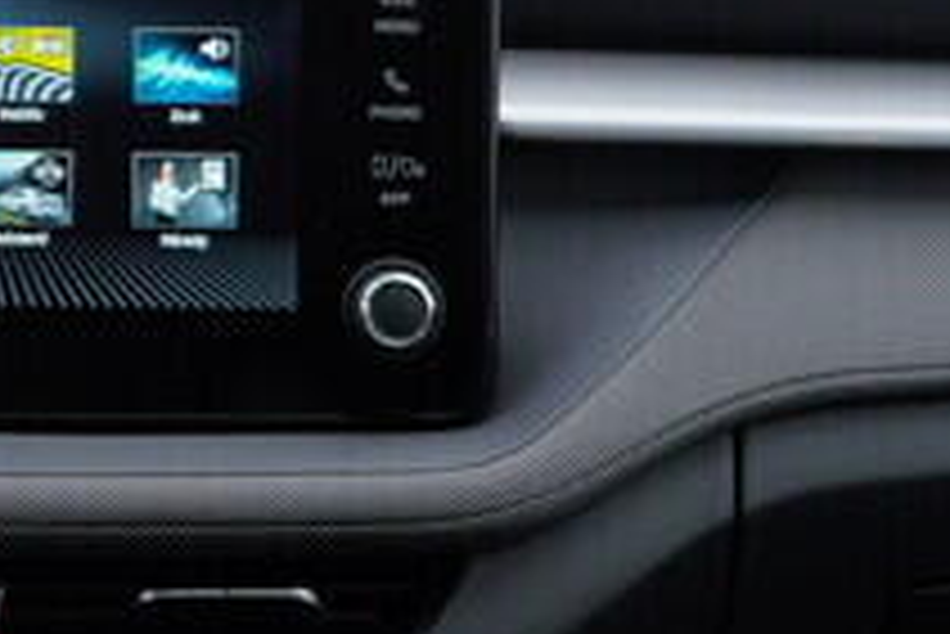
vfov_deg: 7.8
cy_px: 38
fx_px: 4621
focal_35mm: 175
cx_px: -203
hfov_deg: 11.5
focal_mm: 24
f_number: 3.2
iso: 125
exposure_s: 1/50
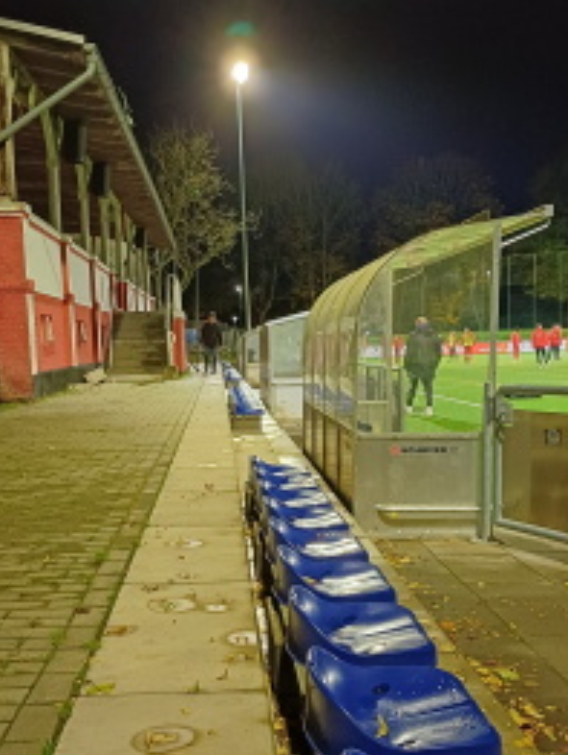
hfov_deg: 33.6
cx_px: 251
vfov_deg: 43.6
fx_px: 939
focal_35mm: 43
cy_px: 457
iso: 640
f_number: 1.8
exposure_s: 1/20
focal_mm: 4.65
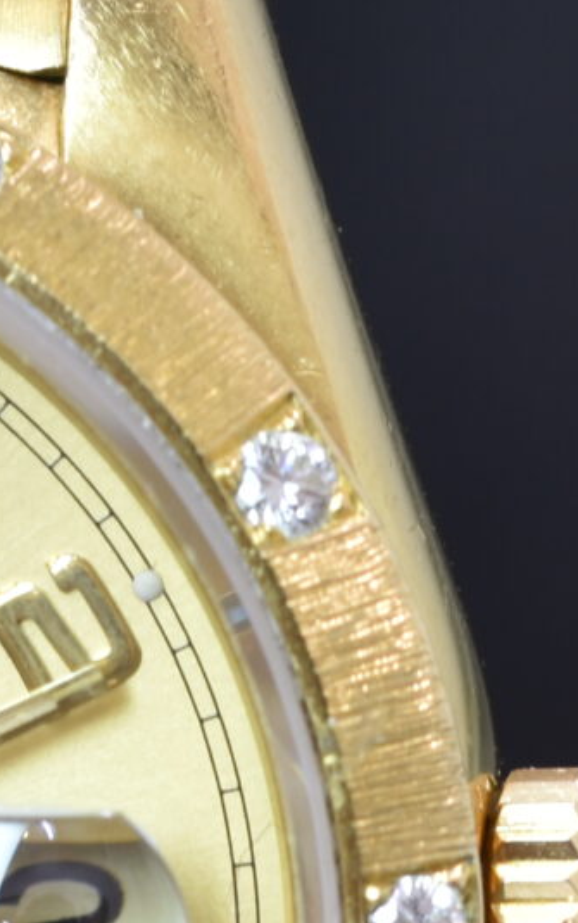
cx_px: -701
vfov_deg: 3.2
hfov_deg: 2.0
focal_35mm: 658
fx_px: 16562
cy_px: 960
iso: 100
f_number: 8
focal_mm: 90
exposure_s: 1/6
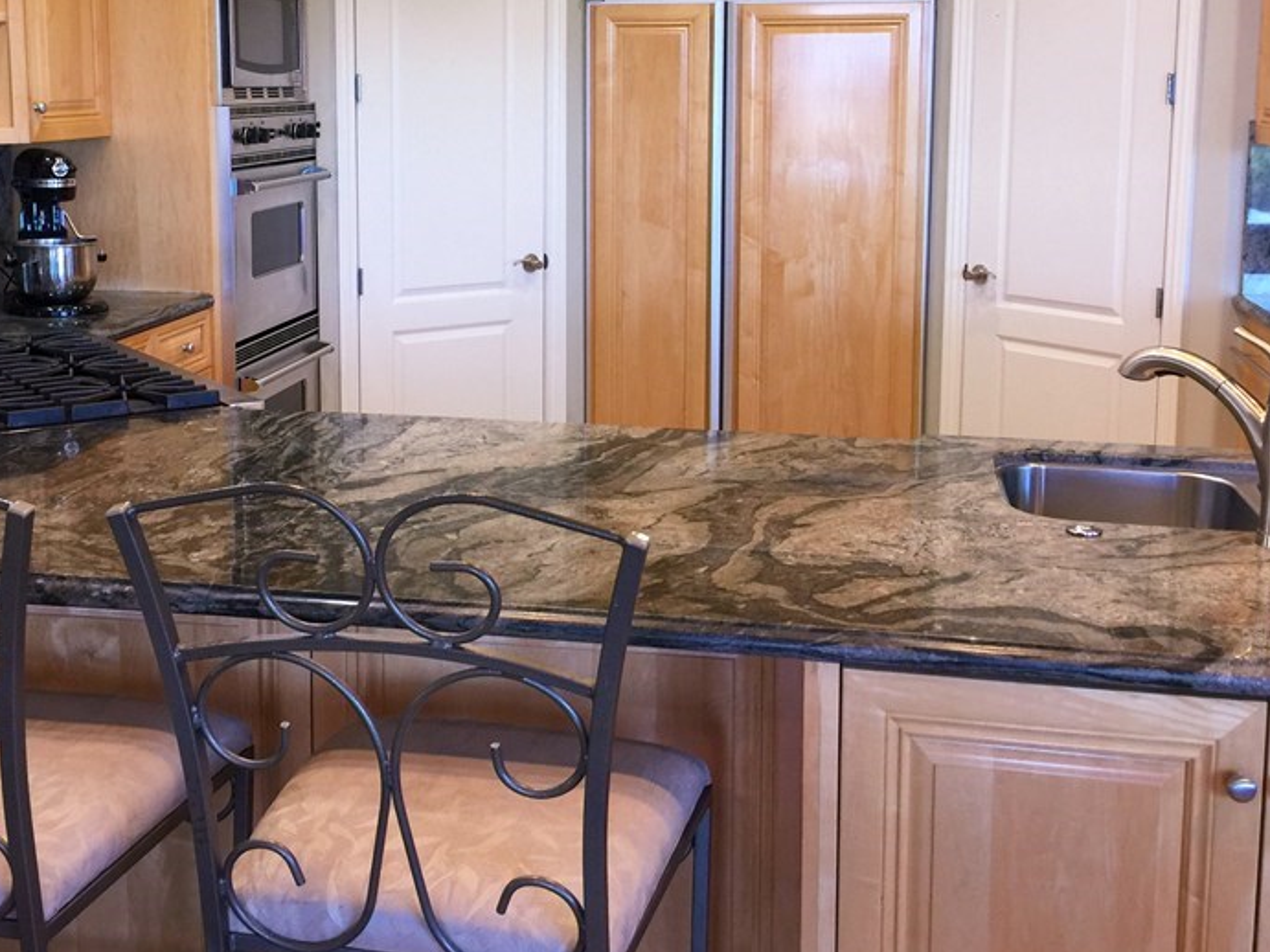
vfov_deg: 33.2
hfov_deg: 43.7
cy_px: 290
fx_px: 1577
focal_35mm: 43
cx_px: 546
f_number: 2.2
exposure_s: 1/30
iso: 50
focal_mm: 4.15
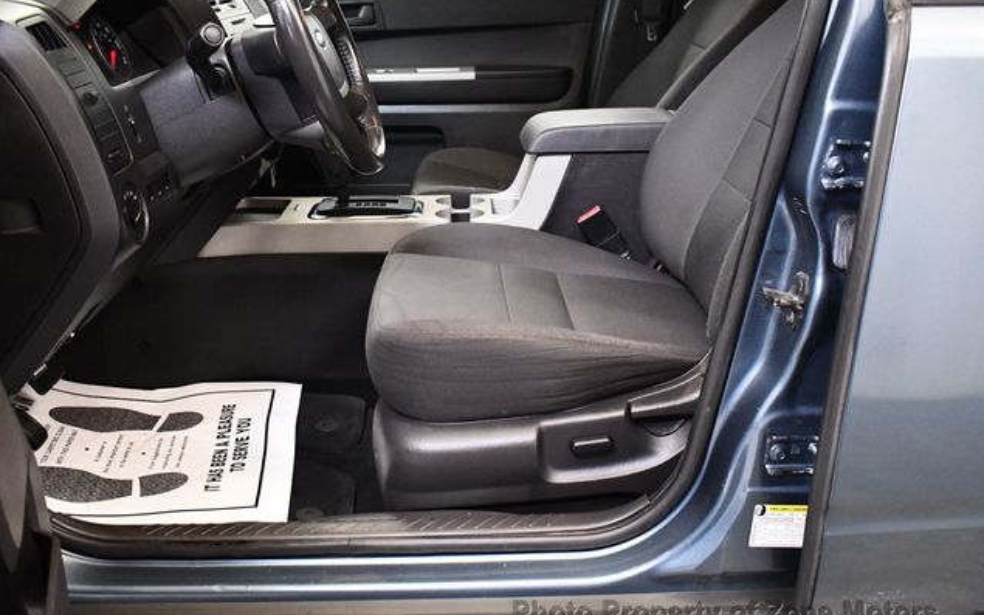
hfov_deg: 52.7
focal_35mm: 37
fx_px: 992
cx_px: 494
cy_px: 311
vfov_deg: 34.4
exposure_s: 1/125
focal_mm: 18
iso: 3200
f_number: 3.5
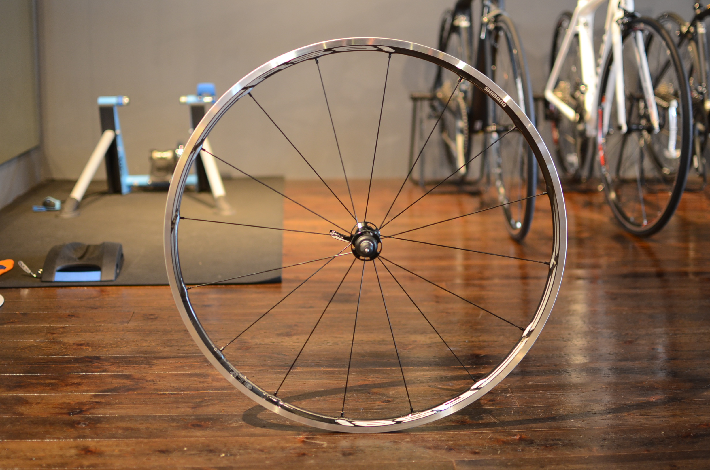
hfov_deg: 37.9
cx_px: 355
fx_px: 1033
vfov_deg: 25.6
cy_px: 235
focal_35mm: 52
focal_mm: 35
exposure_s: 1/30
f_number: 1.8
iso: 450
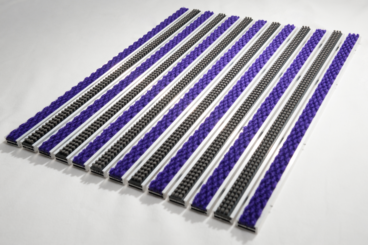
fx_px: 429
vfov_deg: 31.9
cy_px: 122
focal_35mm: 42
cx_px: 184
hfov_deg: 46.4
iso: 200
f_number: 8
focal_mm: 42
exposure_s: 1/125
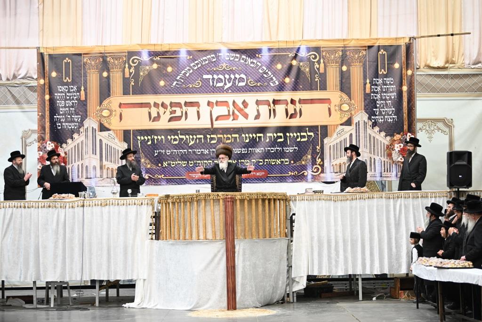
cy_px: 161
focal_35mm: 70
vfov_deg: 19.5
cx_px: 241
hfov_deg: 28.8
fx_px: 937
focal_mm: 70
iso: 800
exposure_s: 1/125
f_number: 2.8
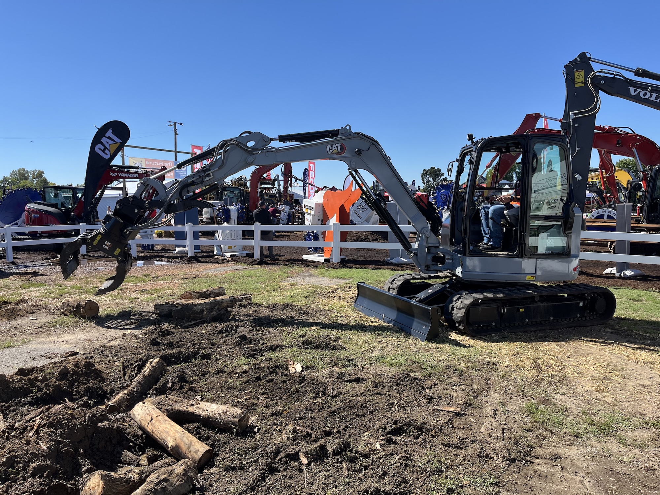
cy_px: 248
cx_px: 330
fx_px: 496
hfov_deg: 67.3
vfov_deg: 53.1
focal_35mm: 26
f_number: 1.6
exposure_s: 1/2755
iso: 50
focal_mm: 5.1
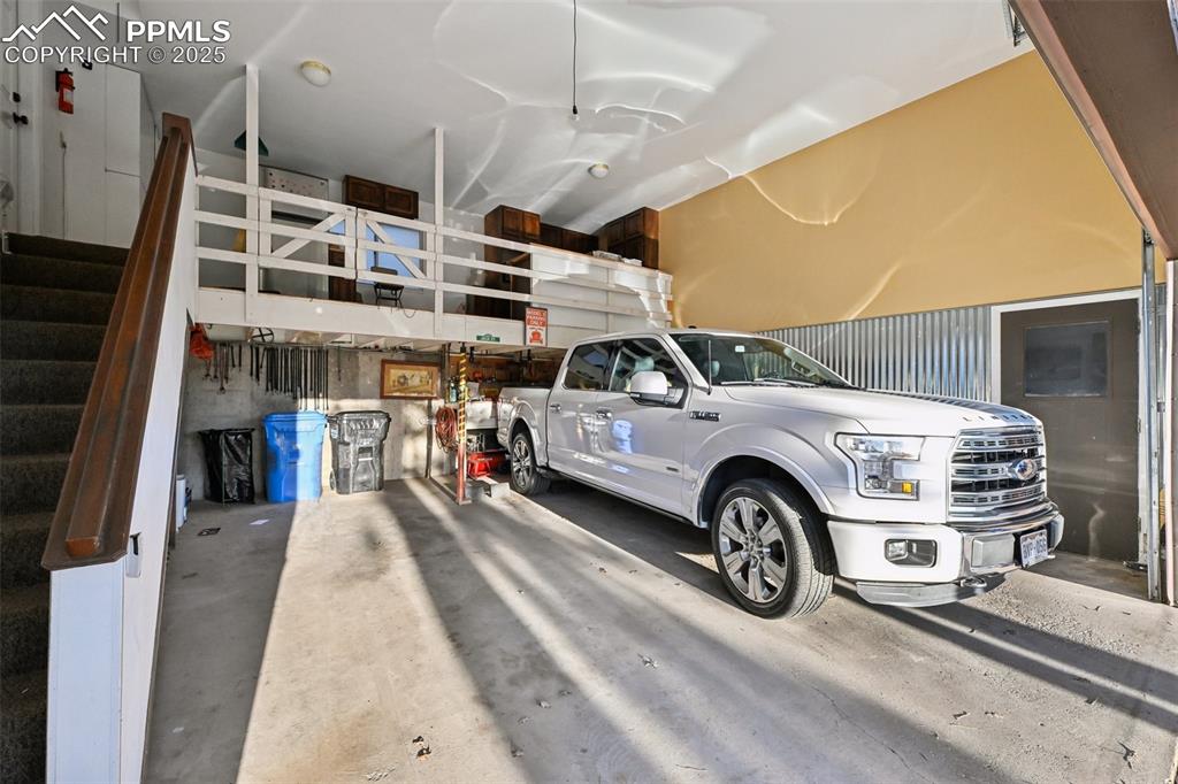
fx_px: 491
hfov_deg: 100.4
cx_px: 589
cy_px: 392
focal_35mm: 15
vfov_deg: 77.3
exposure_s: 1/60
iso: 800
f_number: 11
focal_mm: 15
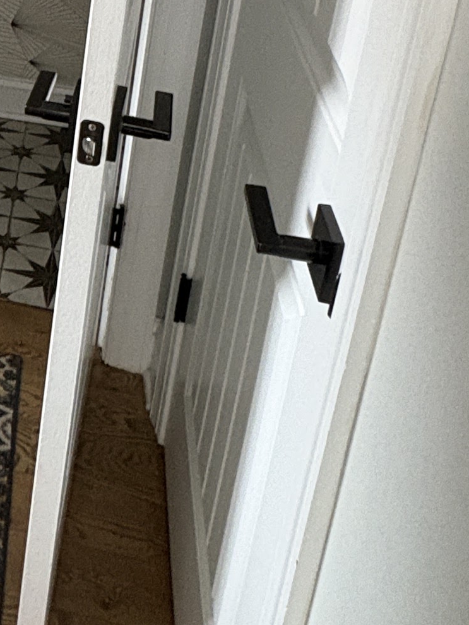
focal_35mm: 57
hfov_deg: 22.1
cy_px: -37
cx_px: -194
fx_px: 1029
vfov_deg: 30.7
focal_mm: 2.22
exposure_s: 1/60
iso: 500
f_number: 2.2
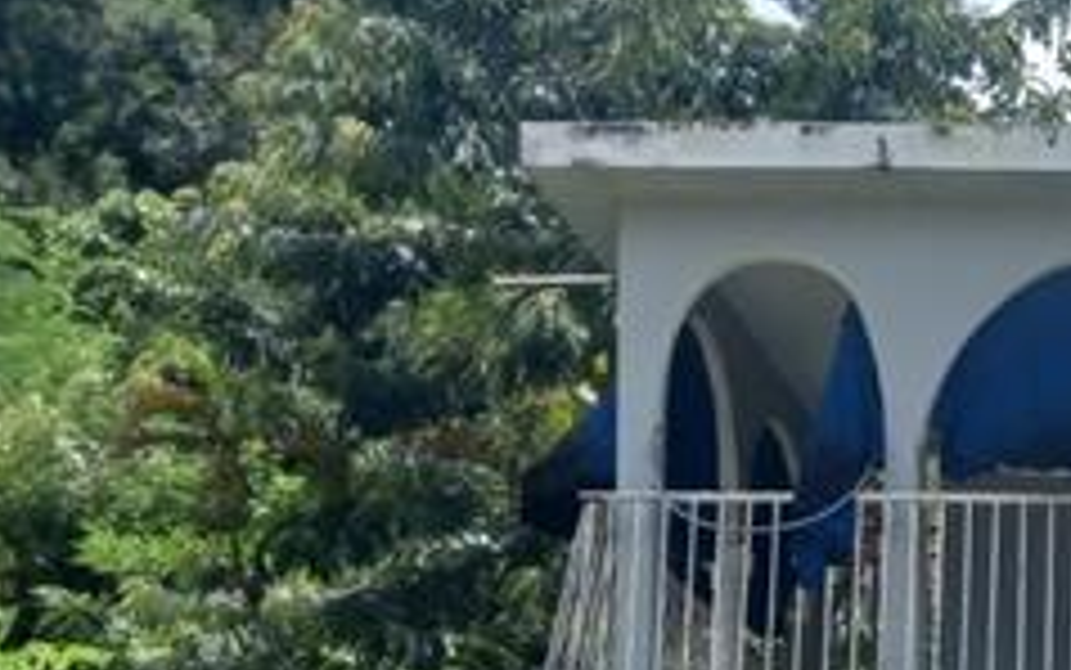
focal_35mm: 123
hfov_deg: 15.6
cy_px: 985
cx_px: 1616
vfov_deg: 10.3
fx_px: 3592
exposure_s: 1/431
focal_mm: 4
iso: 20
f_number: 1.8
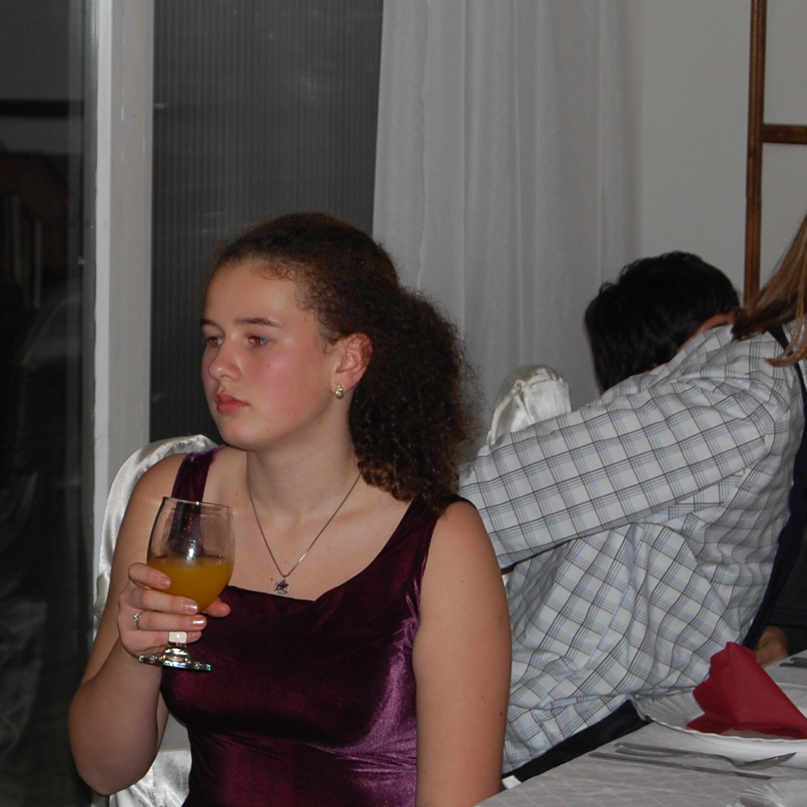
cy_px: 342
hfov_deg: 12.6
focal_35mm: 138
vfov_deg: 12.7
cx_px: 204
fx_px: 3635
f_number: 5.6
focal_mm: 55
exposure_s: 1/60
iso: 400
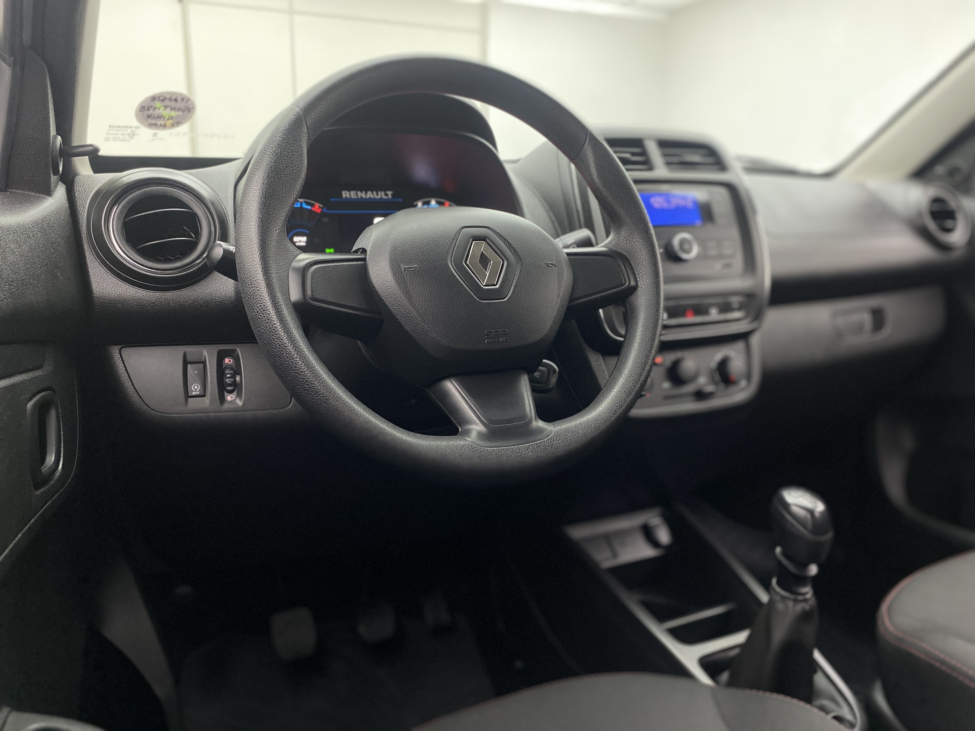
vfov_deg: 53.1
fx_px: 732
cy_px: 366
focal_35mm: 26
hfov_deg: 67.3
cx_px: 488
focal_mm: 4.25
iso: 500
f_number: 1.8
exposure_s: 1/40
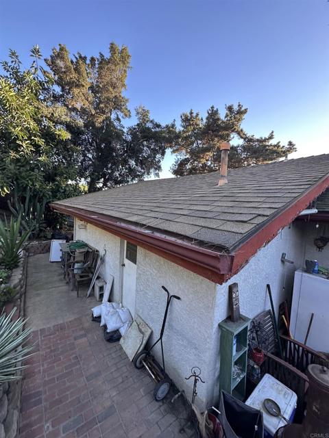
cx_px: 164
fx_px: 177
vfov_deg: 102.1
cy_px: 219
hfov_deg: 85.7
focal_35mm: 14
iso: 40
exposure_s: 1/129
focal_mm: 2.22
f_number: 2.2
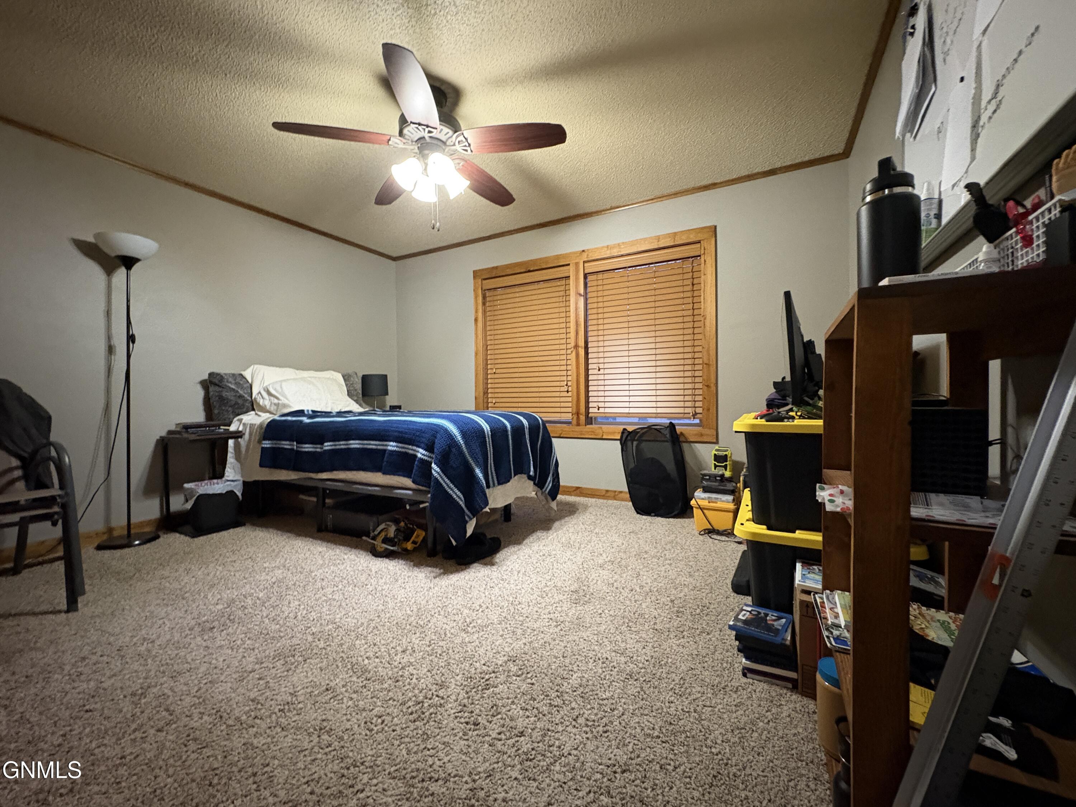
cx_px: 538
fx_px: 435
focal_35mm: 14
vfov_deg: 85.7
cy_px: 404
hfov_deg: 102.1
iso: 800
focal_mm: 2.22
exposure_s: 1/30
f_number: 2.2
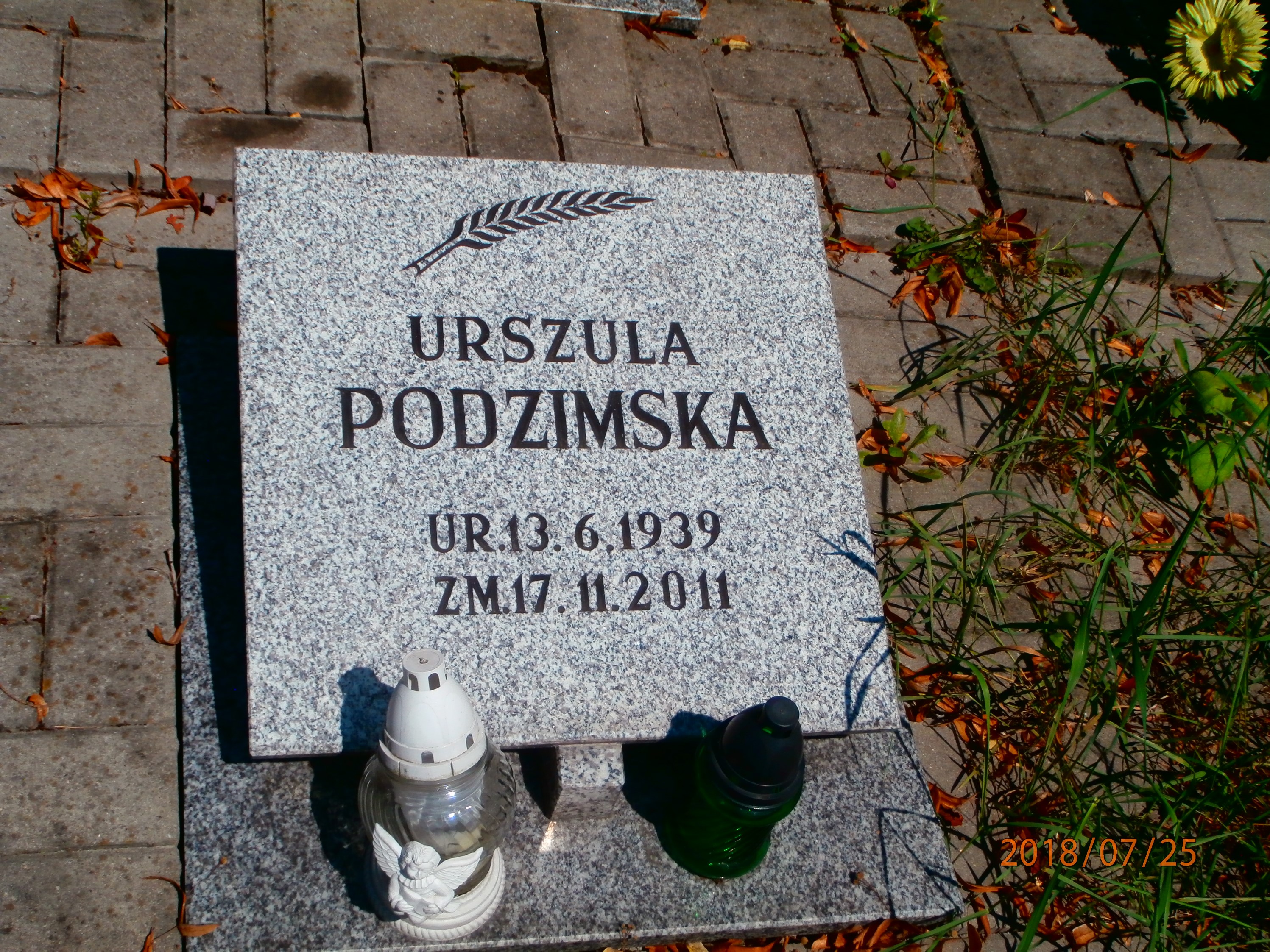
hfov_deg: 40.4
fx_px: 1724
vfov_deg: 30.9
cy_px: 476
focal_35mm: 47
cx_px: 635
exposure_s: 1/1600
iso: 100
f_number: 4.2
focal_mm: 8.29
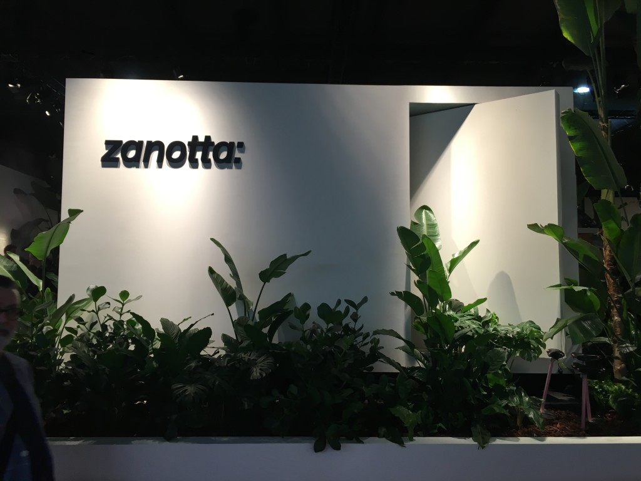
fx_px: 537
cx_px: 320
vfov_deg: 48.2
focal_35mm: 29
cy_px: 240
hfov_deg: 61.7
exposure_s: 1/33
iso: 32
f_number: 2.2
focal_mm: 4.15
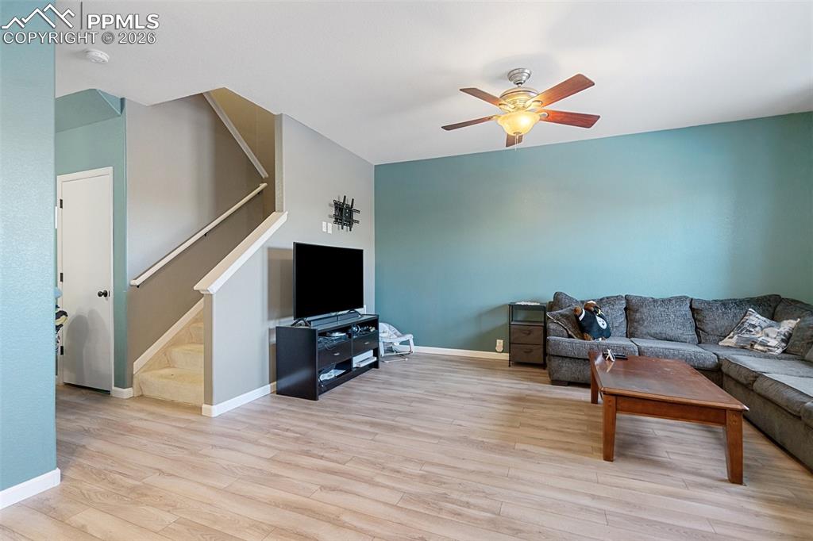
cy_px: 270
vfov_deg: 73.7
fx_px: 361
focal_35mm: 16
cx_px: 406
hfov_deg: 96.8
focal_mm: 16
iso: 320
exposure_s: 1/20
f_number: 5
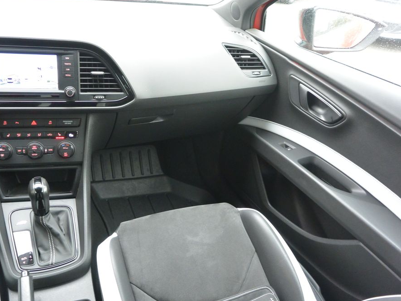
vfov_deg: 46.8
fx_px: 348
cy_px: 150
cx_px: 171
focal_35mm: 30
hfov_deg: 59.7
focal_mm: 10
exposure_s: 1/30
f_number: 3.5
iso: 1100
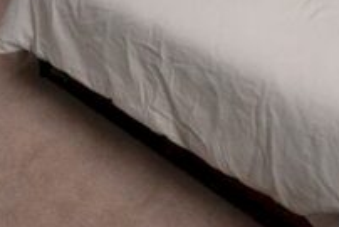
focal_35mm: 52
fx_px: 490
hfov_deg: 38.2
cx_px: 173
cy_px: -134
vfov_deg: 21.1
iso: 1600
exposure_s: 1/250
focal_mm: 10
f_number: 8
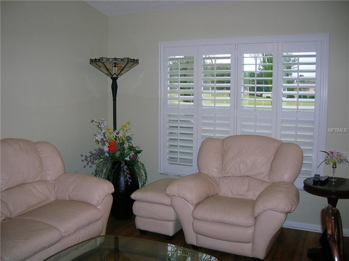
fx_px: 342
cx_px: 174
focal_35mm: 34
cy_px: 130
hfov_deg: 54.0
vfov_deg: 41.7
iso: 74
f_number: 2.9
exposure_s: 1/60.1
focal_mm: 5.7
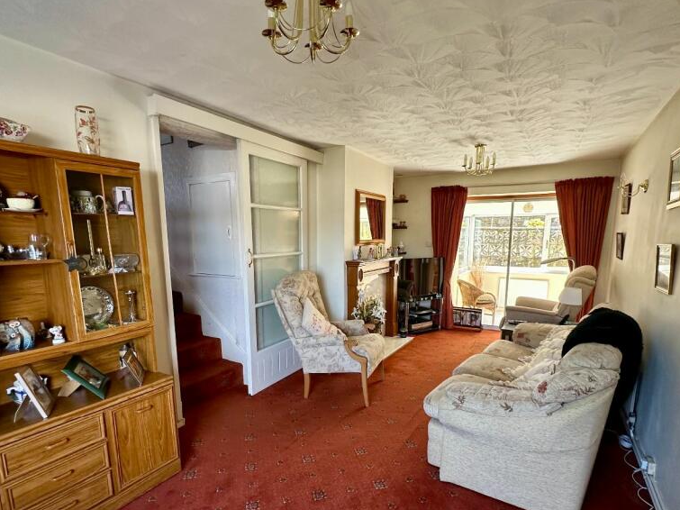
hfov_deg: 84.7
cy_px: 295
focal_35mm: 19
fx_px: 373
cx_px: 345
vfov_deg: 68.3
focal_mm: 2.22
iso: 160
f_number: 2.2
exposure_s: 1/99
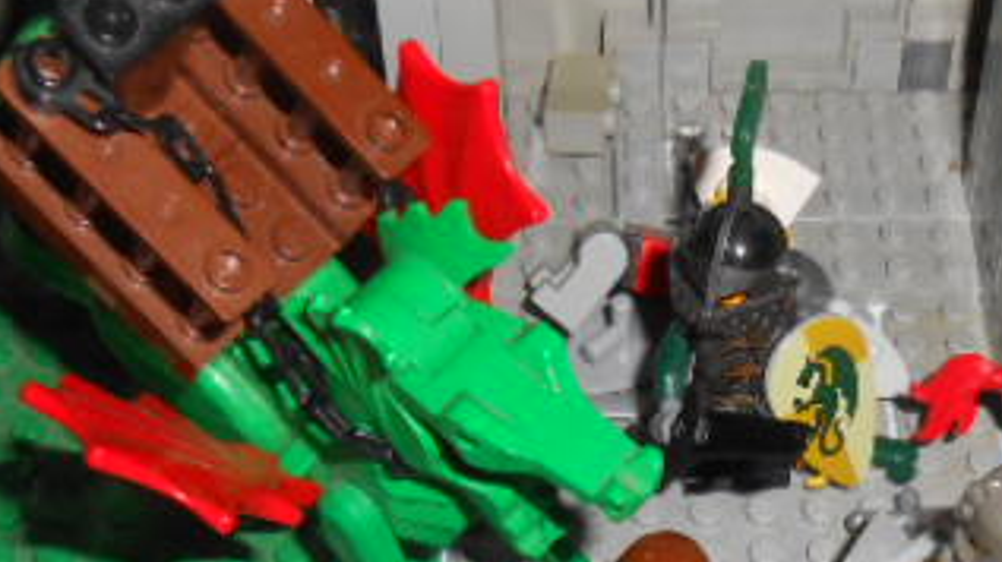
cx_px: 695
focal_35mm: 66
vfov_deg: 17.3
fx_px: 1753
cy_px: 691
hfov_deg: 31.6
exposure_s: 1/25
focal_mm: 5.3
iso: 200
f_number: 11.9
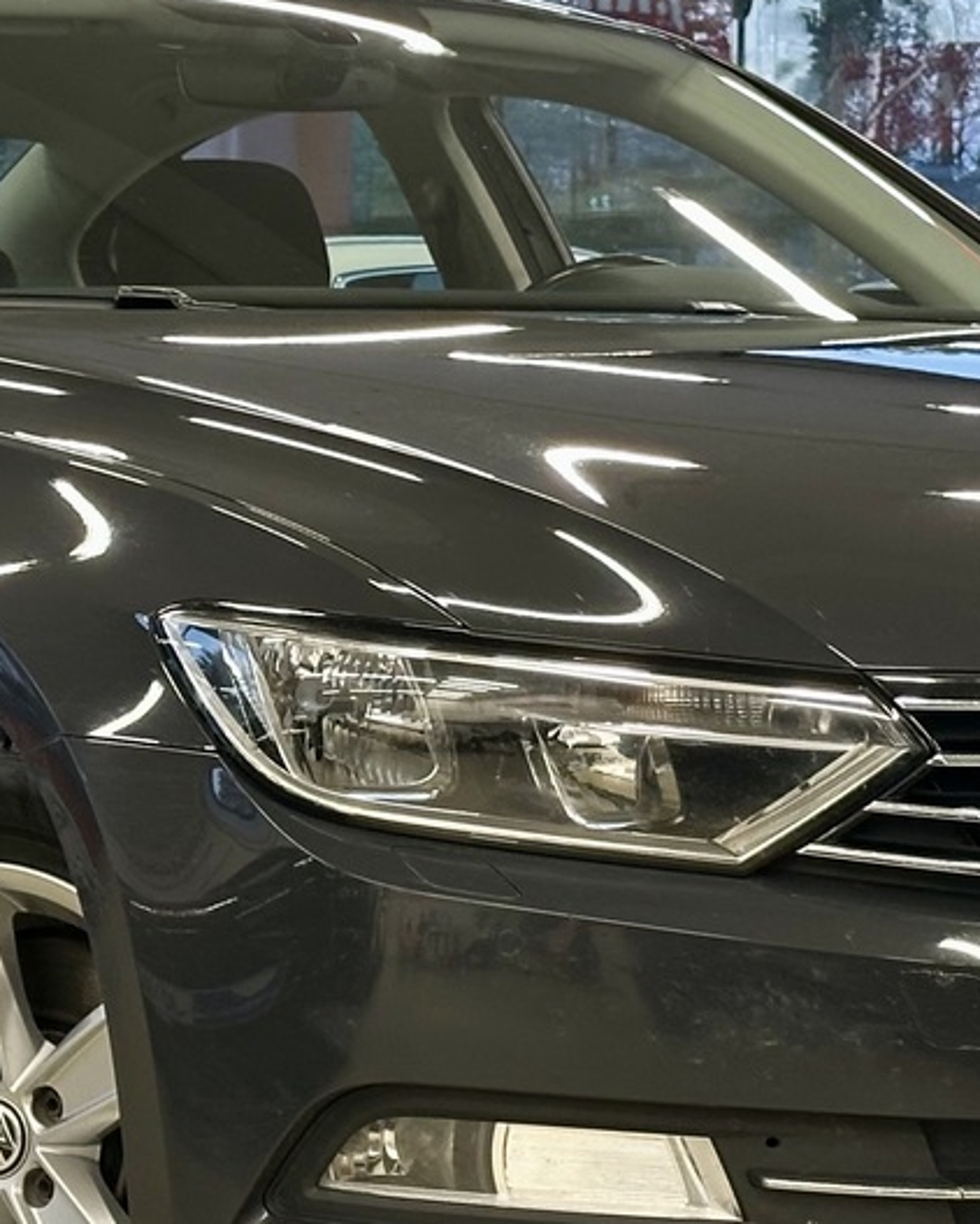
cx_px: 434
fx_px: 4638
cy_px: 739
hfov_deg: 12.1
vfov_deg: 15.0
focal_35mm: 128
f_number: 1.78
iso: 200
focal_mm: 6.86
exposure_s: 1/50
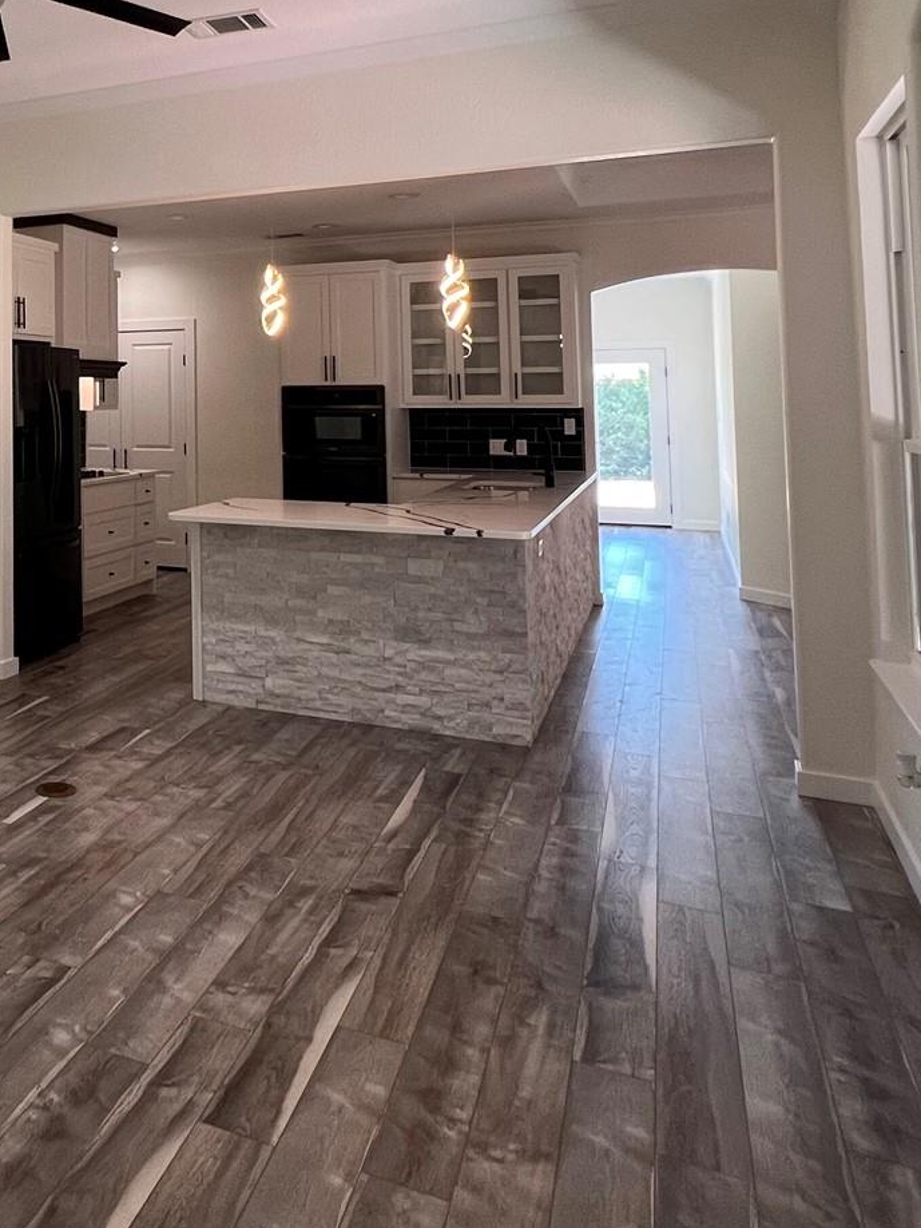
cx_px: 55
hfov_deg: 43.2
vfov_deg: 59.0
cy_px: 334
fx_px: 1028
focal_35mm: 29
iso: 200
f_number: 1.8
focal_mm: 1.57
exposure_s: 1/120
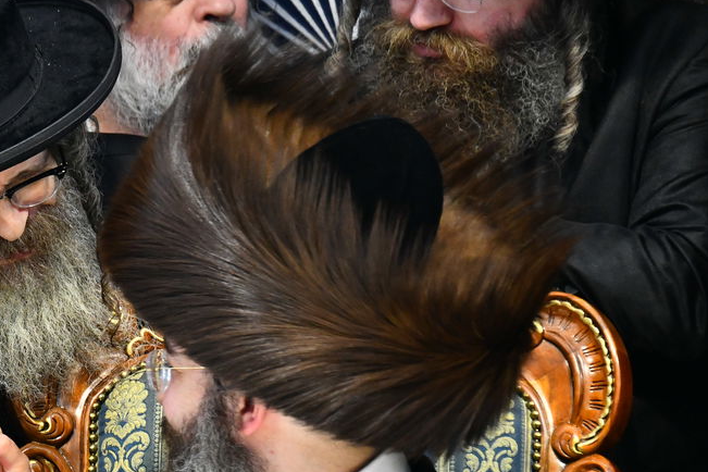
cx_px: 4
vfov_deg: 3.2
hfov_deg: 4.8
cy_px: 338
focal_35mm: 430
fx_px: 8456
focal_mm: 200
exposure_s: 1/125
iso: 2000
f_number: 5.6
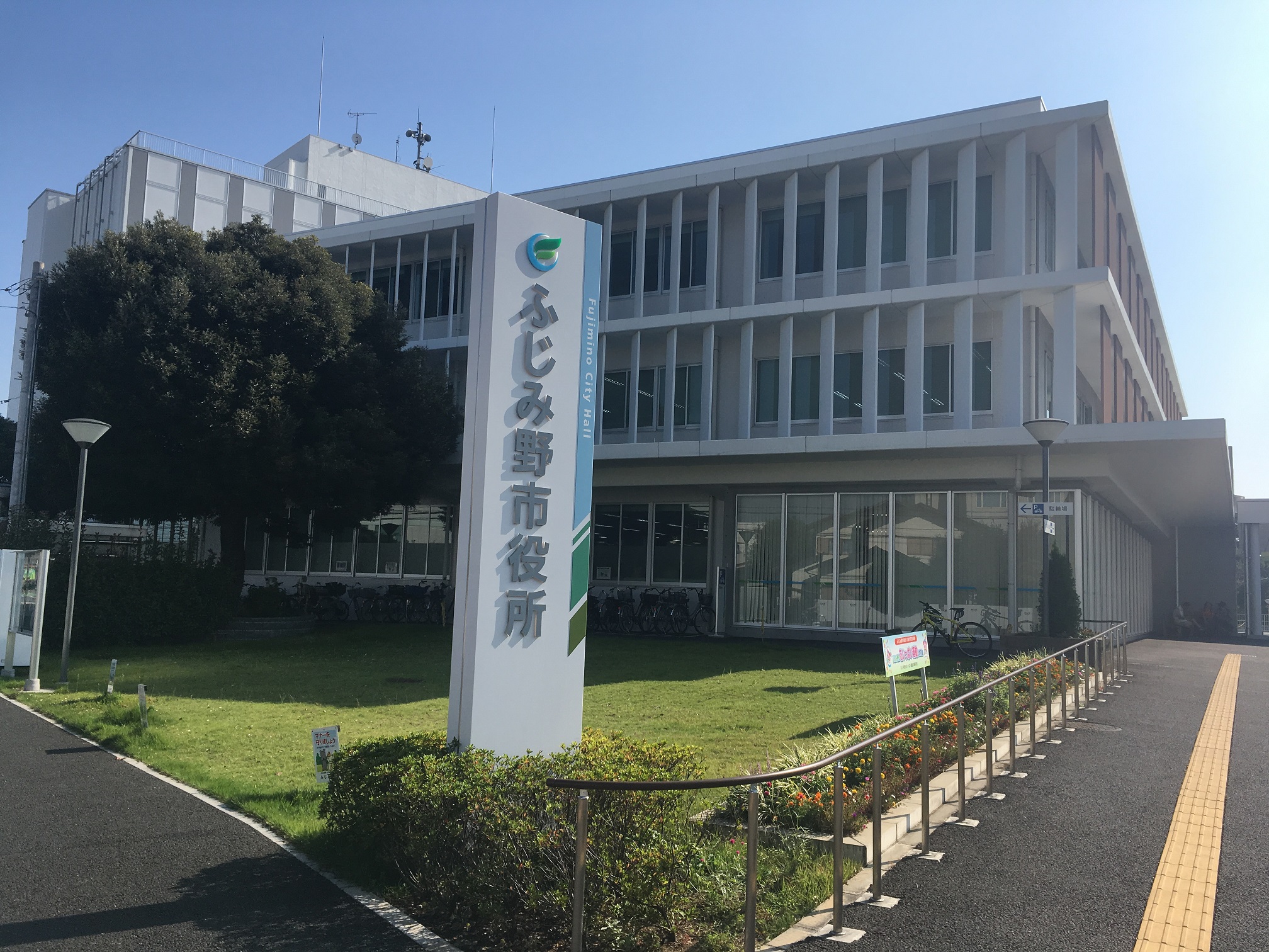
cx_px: 634
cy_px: 476
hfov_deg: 61.7
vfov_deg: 48.2
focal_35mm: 29
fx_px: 1063
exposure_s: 1/1876
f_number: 2.2
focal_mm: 4.15
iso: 25
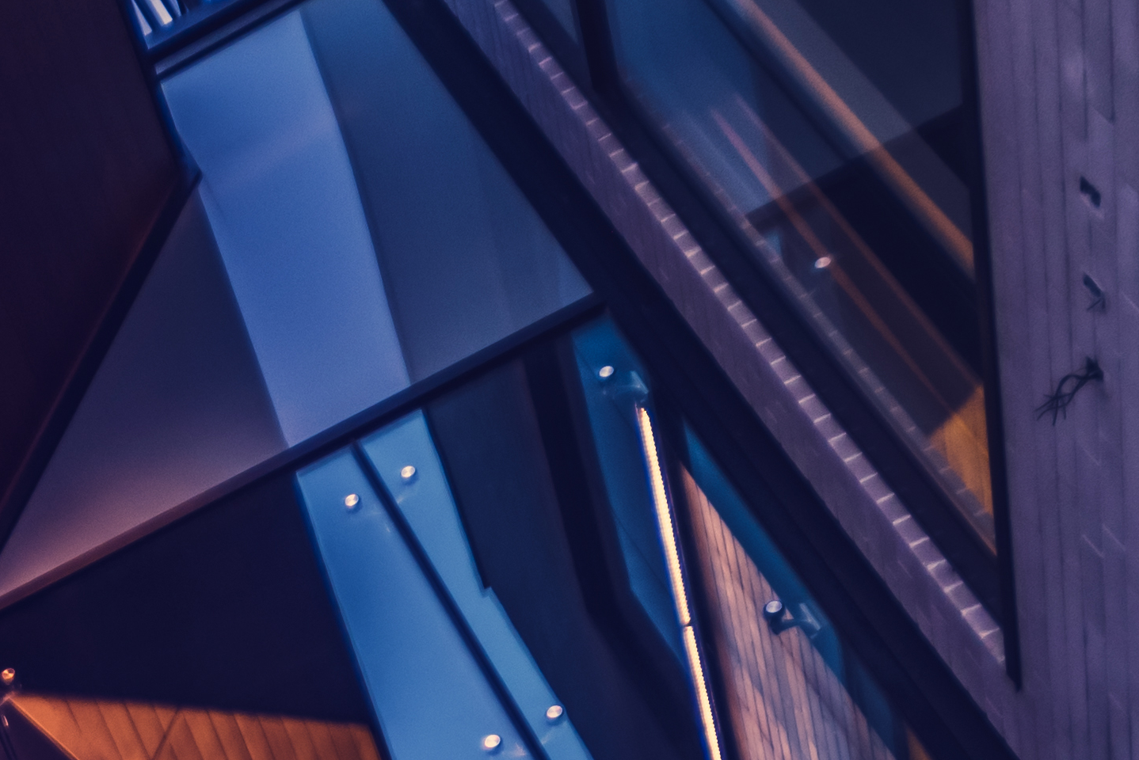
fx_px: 2754
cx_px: -318
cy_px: 1250
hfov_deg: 21.3
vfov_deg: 14.3
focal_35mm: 87
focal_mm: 17
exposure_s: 1/320
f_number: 2.8
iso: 100
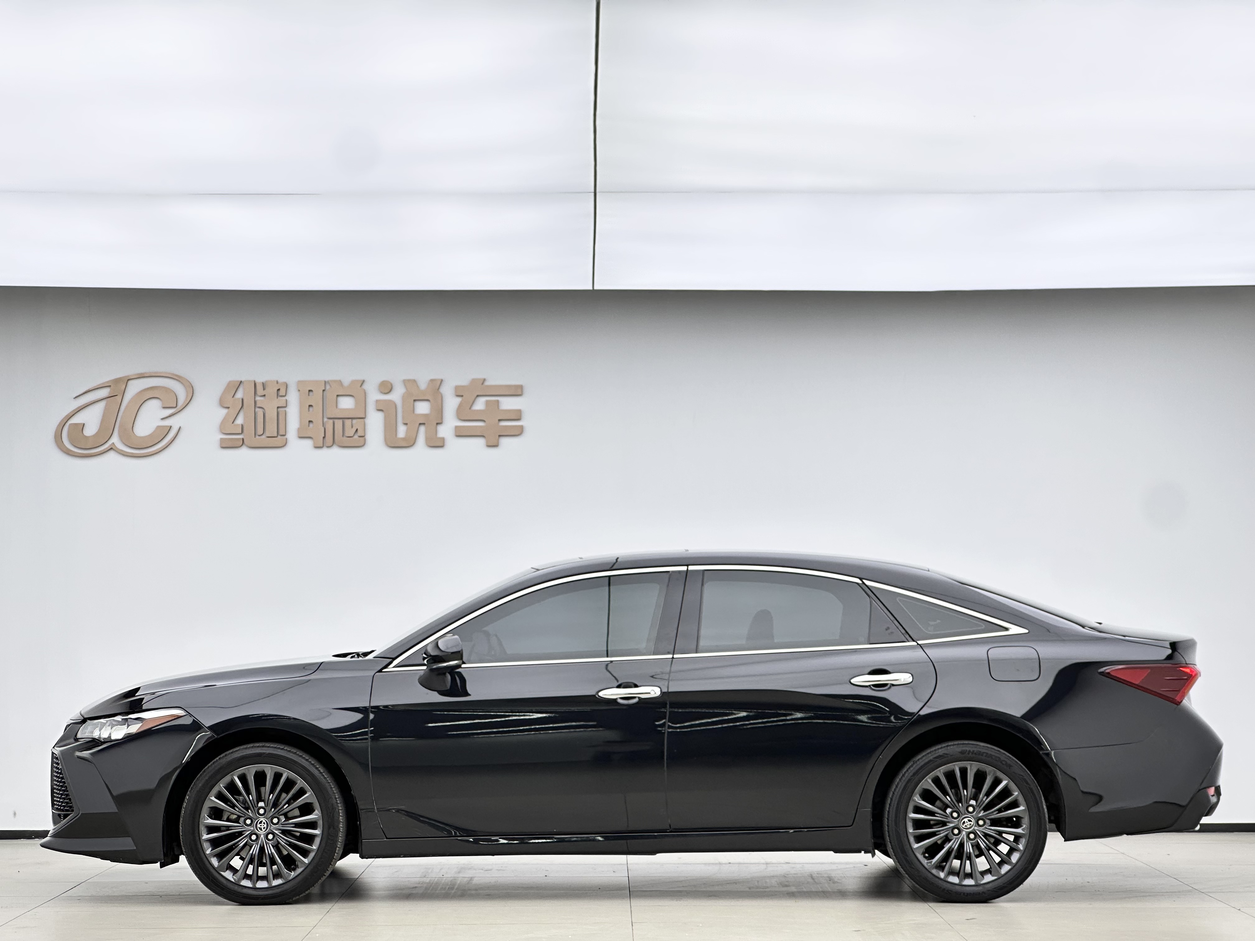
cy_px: 470
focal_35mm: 77
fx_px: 2792
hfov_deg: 25.3
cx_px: 628
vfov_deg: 19.1
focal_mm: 9
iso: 80
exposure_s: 1/100
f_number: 2.8
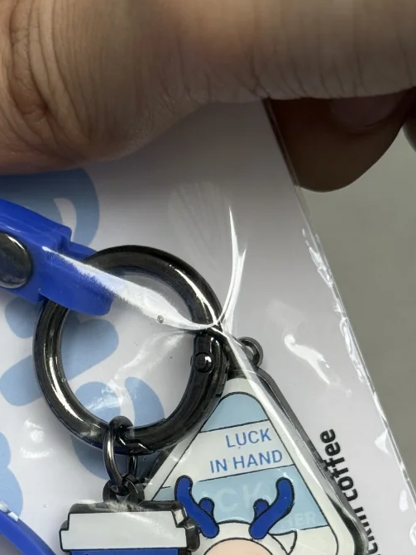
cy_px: 443
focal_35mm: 103
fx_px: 1651
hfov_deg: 14.3
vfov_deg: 18.9
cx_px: 60
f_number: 1.78
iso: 64
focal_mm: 6.76
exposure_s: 1/527
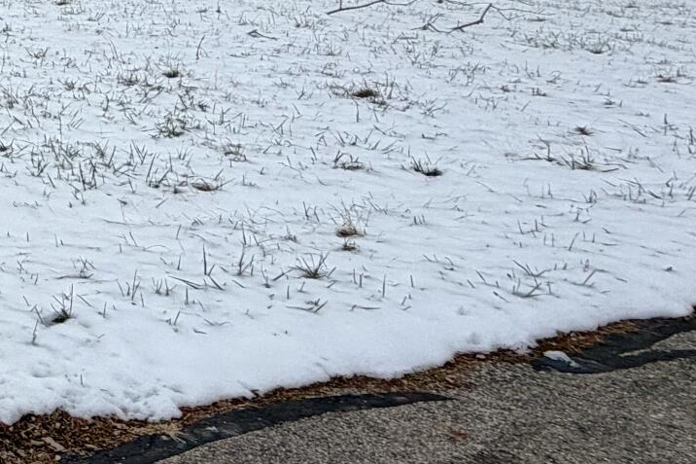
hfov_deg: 23.2
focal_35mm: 61
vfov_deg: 21.7
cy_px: 34
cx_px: -454
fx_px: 1179
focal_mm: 2.22
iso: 32
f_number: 2.2
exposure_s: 1/770
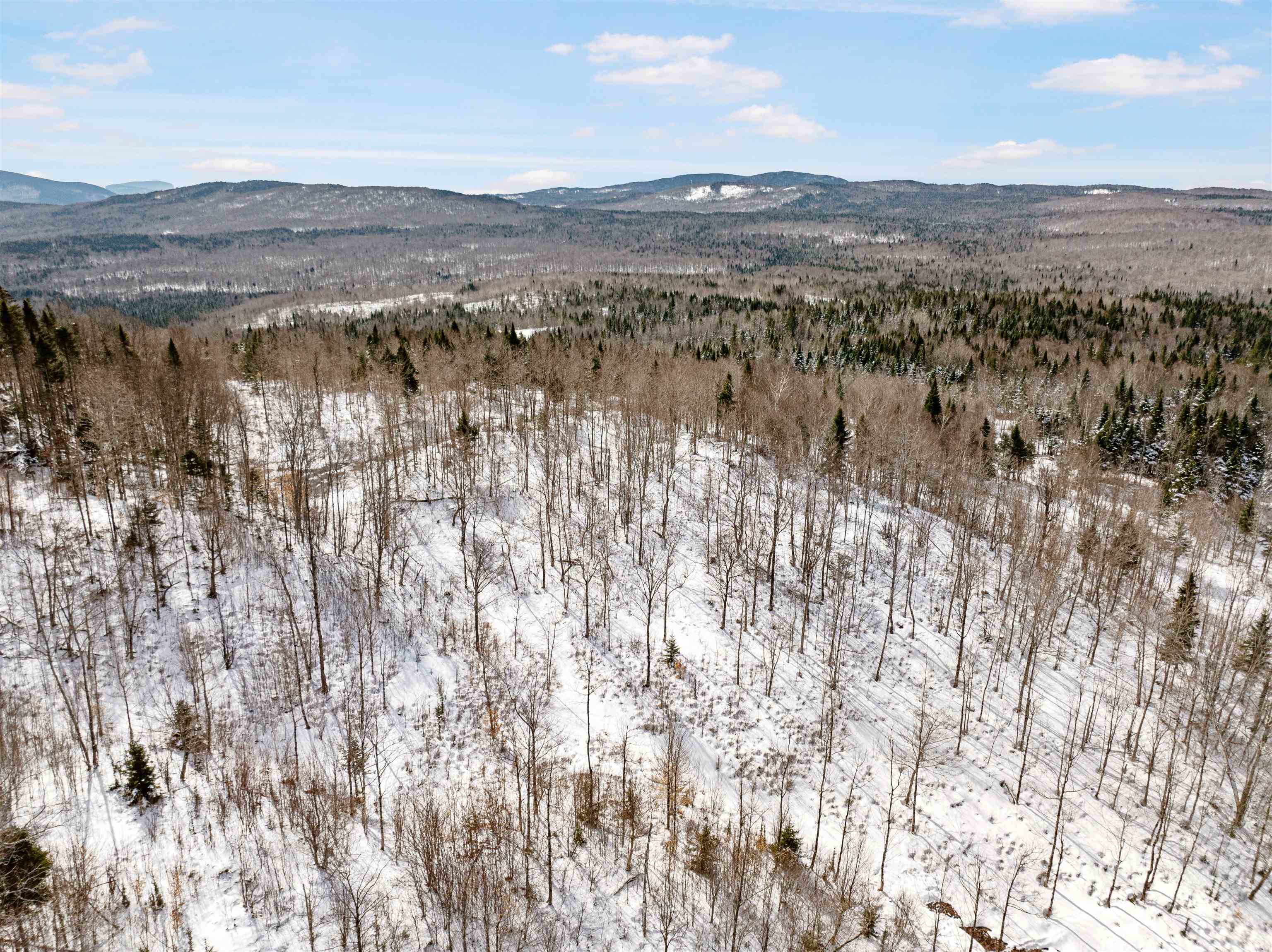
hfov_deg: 71.6
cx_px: 636
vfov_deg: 56.8
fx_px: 881
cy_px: 476
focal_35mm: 24
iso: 100
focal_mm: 12.29
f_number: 2.8
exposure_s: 1/5000
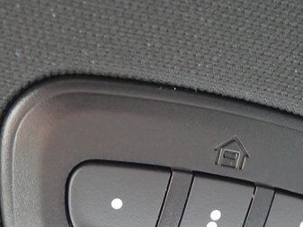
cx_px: 174
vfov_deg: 19.9
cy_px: 186
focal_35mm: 73
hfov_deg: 26.7
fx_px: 638
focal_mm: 12
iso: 3200
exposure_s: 1/25
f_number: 3.5
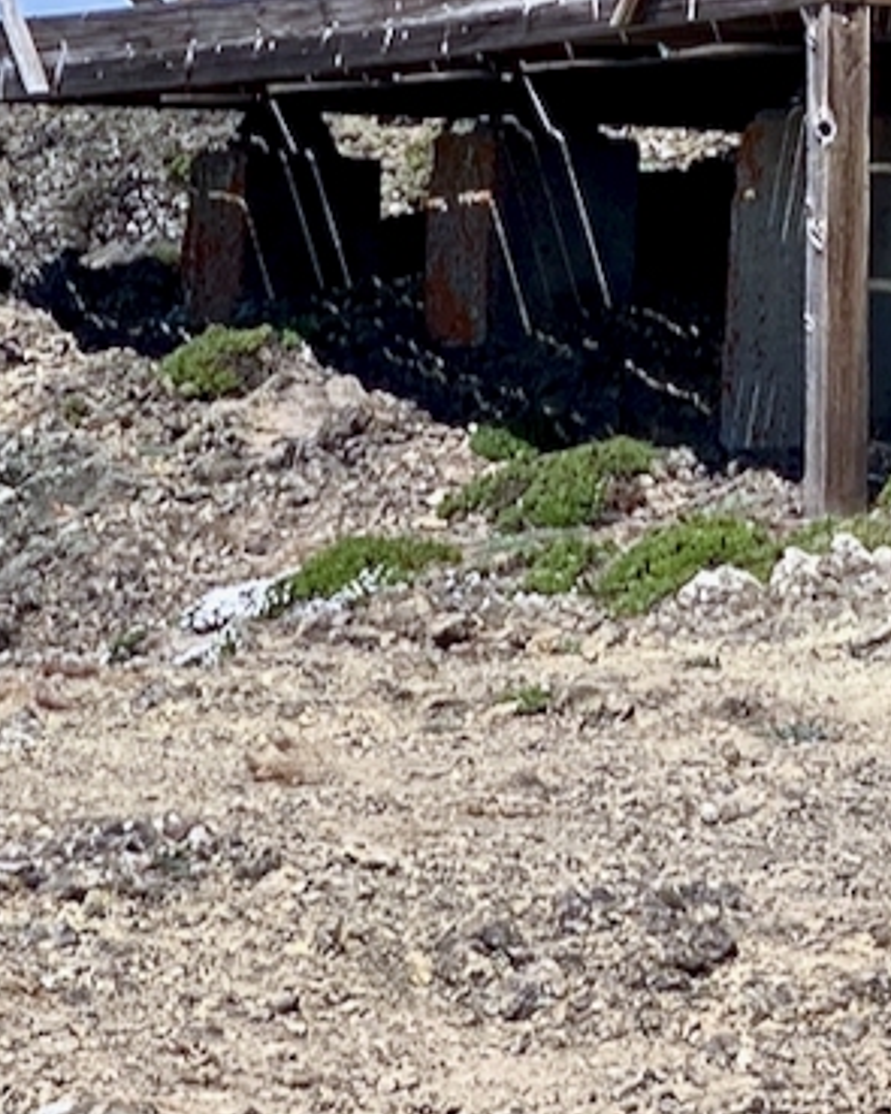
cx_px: 1217
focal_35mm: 176
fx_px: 5804
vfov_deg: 10.9
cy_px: 74
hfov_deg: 8.6
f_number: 2
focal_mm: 6
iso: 20
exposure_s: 1/2179
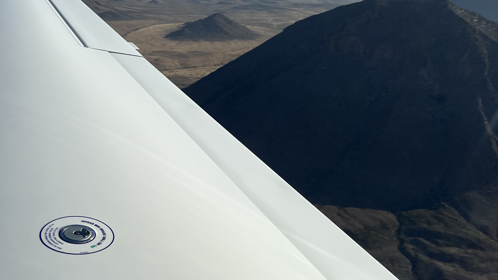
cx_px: 110
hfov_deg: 38.6
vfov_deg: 22.5
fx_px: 687
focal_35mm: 52
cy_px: 26
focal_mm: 5.7
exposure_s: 1/5882
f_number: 1.5
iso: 50
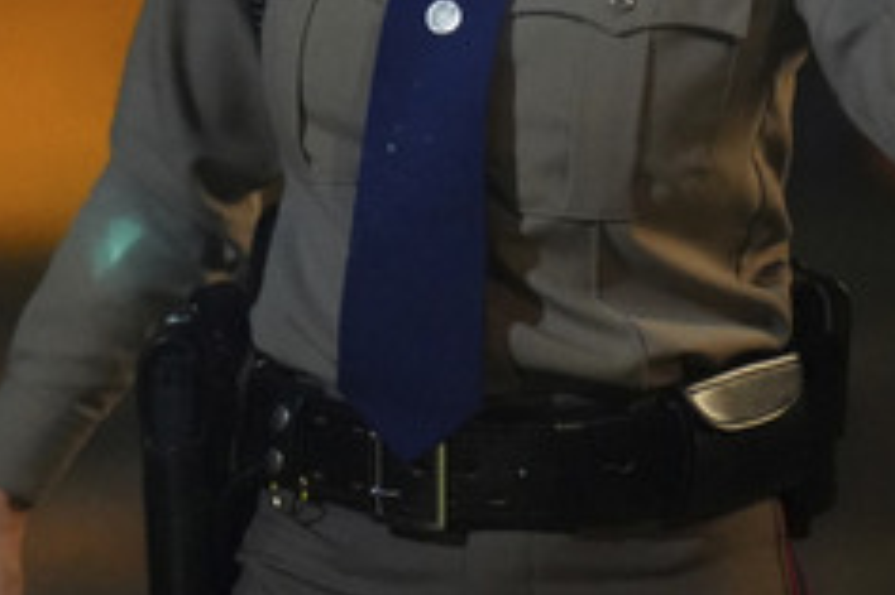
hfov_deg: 3.5
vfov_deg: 2.3
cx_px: 466
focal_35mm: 596
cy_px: -49
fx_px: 14806
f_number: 2.8
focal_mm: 180
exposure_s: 1/160
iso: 12800
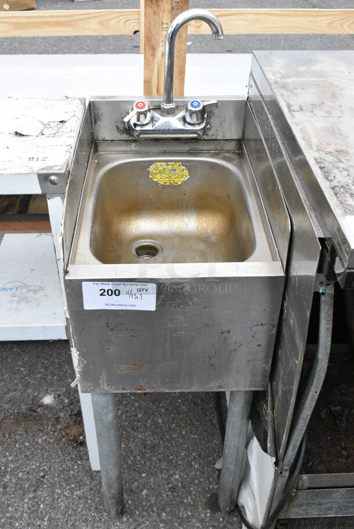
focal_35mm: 36
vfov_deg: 53.1
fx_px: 530
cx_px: 177
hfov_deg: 36.9
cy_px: 264
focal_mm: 24
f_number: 13
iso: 6400
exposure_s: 1/640
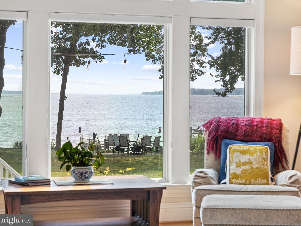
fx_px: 661
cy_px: 113
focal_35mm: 76
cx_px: 166
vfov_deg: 19.4
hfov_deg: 25.6
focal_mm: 70
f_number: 8
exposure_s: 1/15
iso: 250
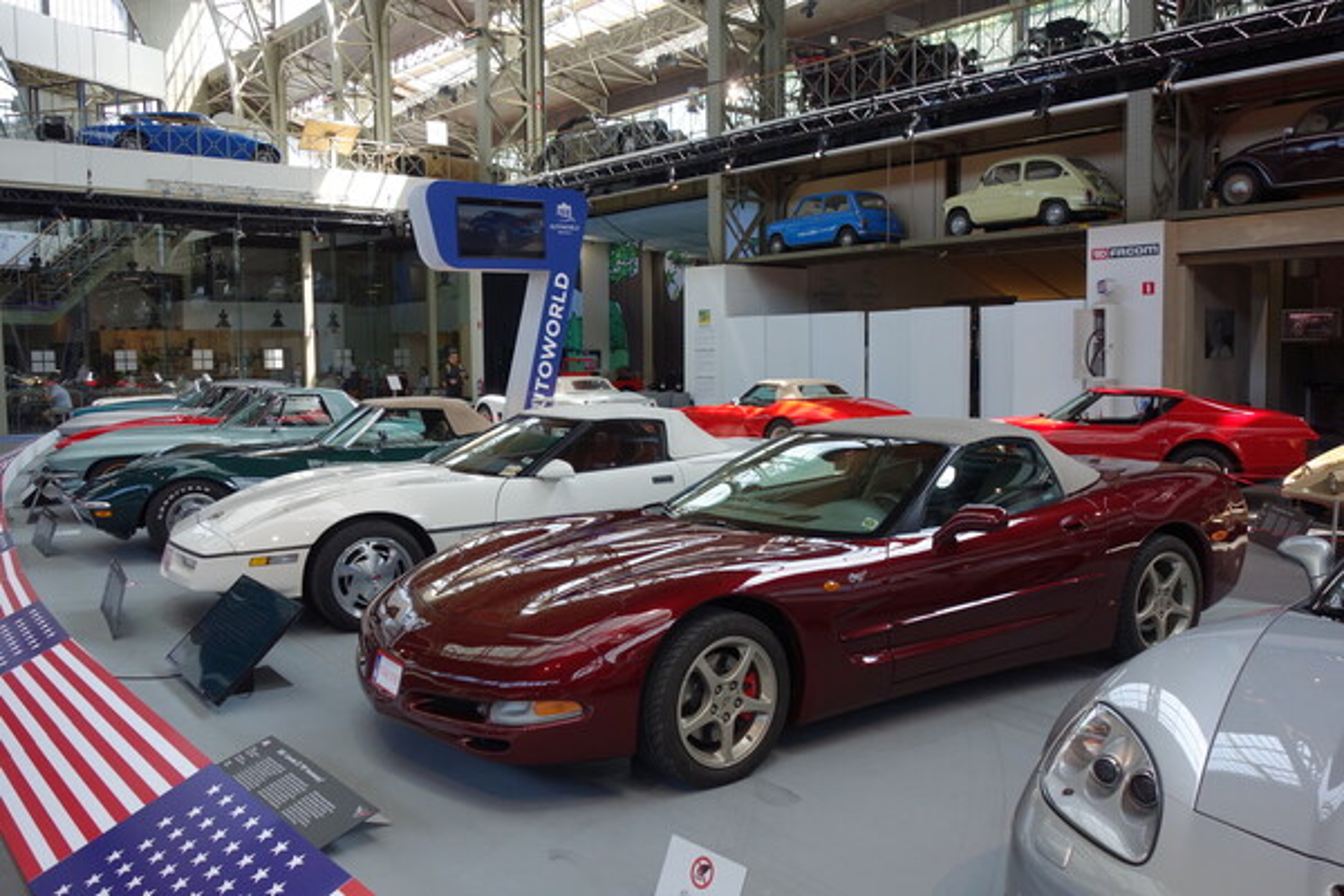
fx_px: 1157
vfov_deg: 42.3
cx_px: 672
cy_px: 448
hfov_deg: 60.3
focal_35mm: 31
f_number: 3.2
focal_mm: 11.46
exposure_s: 1/100
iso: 125
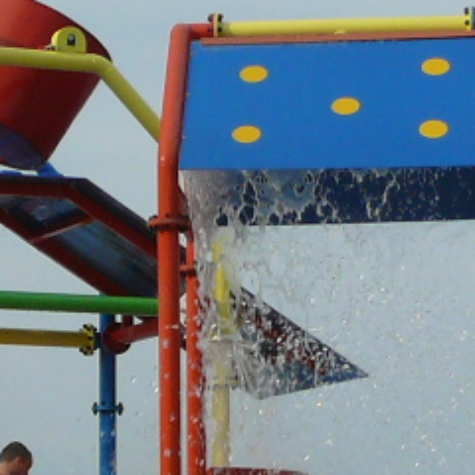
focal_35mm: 218
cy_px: 714
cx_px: 73
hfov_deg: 8.0
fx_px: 3384
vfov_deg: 7.9
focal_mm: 7.9
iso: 100
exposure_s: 1/200
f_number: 5.6
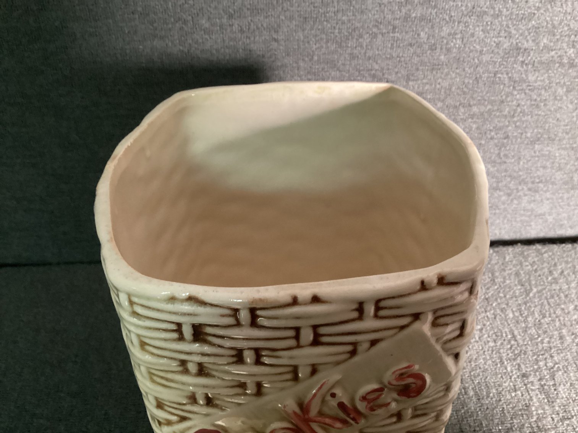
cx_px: 289
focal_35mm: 31
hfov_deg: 58.3
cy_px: 216
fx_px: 518
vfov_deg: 45.4
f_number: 2.4
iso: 500
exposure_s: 1/25
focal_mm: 3.3
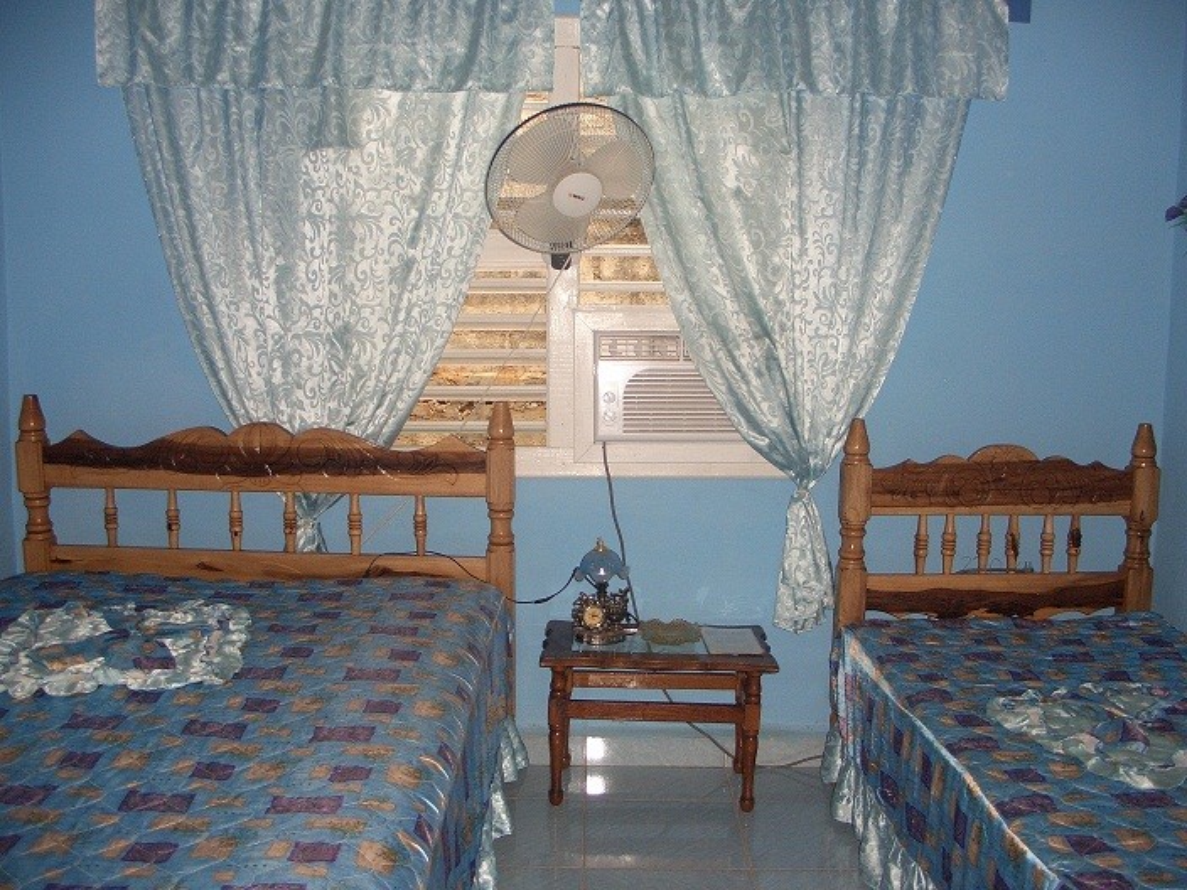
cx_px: 594
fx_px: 1132
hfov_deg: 55.4
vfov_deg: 42.9
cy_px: 445
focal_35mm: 33
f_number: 2.8
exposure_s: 1/60
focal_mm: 7.1
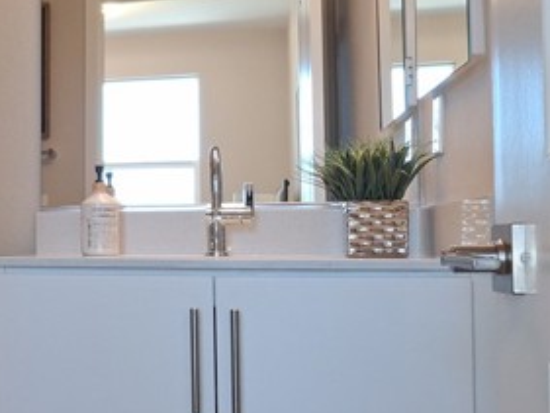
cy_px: 213
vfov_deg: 25.7
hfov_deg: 30.1
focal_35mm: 57
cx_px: -65
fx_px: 906
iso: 25
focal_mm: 4.69
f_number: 1.8
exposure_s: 1/120
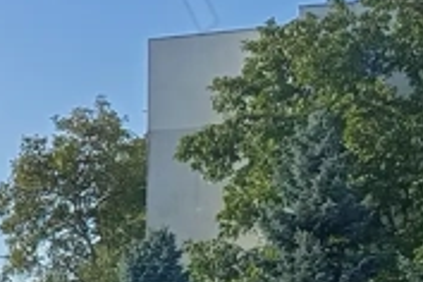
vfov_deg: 9.4
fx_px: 1657
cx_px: -425
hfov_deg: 12.7
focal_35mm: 141
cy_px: 461
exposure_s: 1/484
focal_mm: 5.24
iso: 50
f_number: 1.7
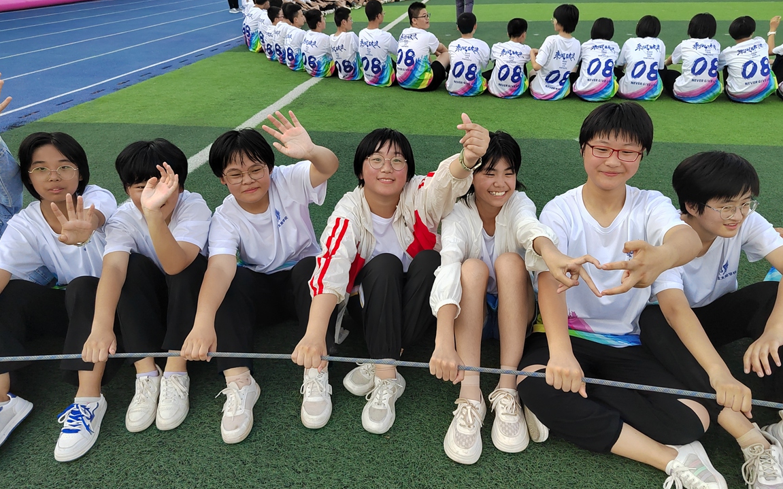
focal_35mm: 25
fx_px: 533
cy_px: 243
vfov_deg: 49.3
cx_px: 390
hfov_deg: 72.6
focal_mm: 5.52
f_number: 1.9
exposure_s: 1/702
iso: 494
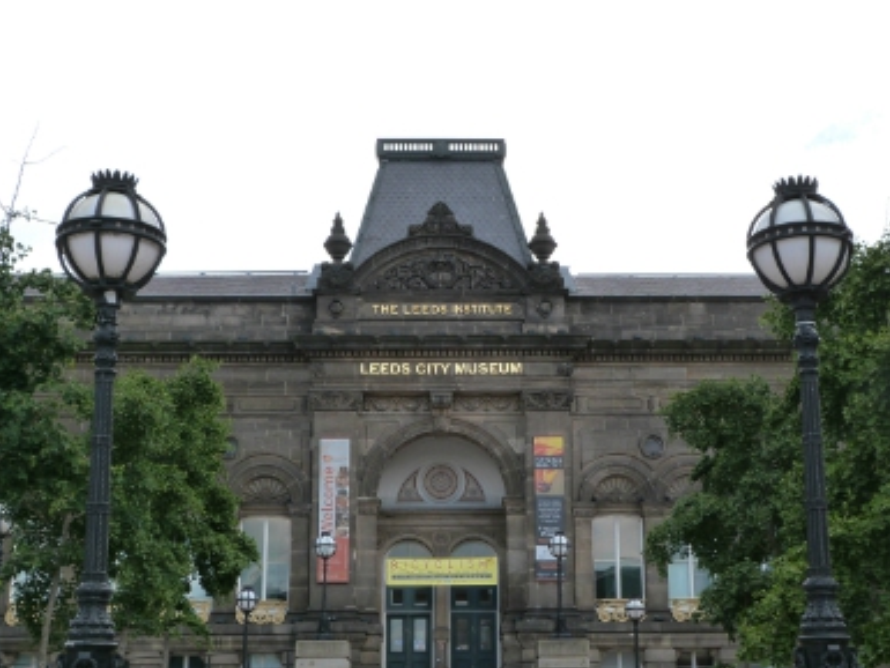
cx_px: 485
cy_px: 394
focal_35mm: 54
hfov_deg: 35.5
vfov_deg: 27.0
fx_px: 1389
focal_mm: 8.1
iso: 160
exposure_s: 1/200
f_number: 5
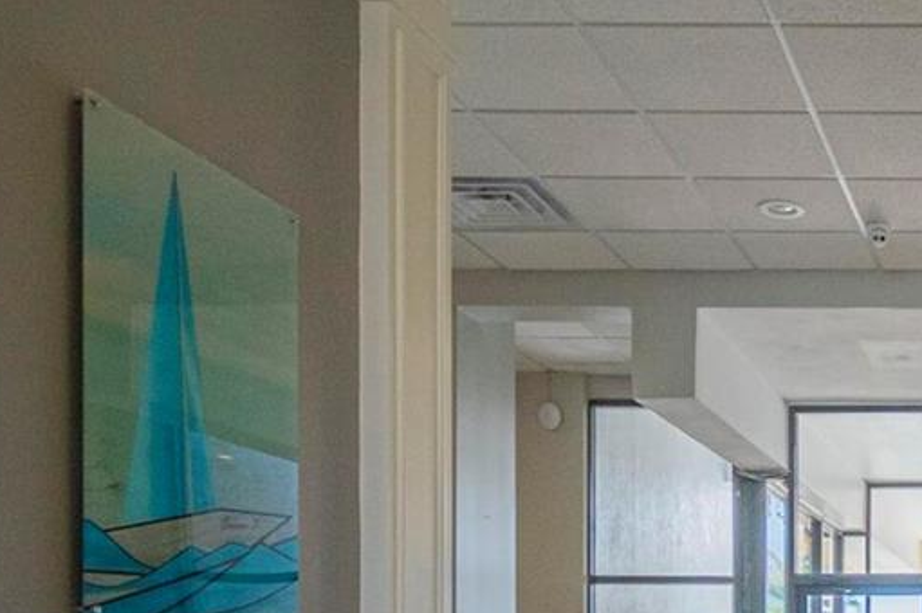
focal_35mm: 47
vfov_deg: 26.4
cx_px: 1072
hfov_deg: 34.6
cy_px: 669
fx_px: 1203
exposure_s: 1/250
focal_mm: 10
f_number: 4.5
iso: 320
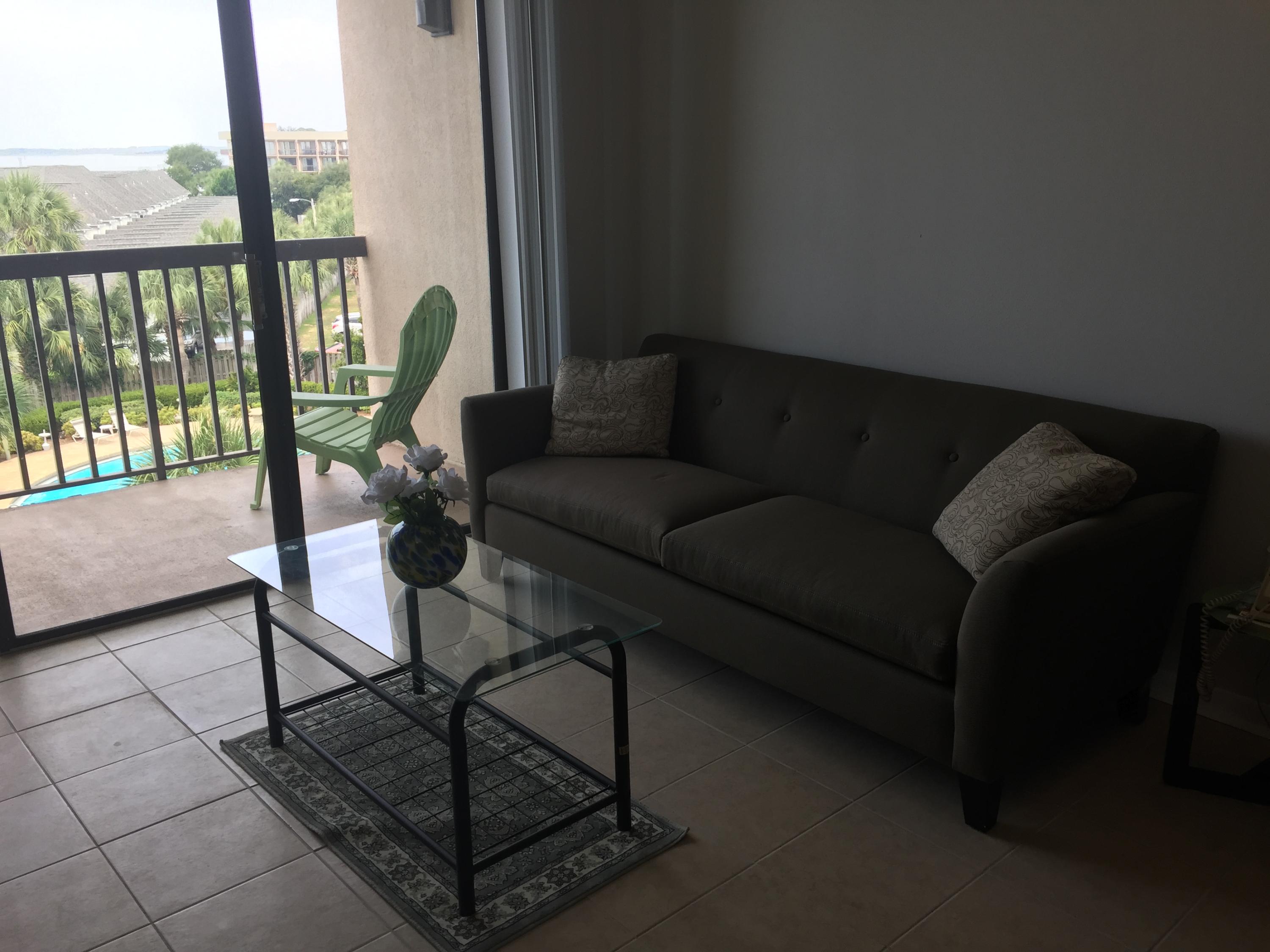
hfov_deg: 61.7
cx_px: 635
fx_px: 1064
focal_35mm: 29
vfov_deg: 48.2
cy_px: 476
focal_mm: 4.15
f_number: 2.2
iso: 32
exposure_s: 1/157
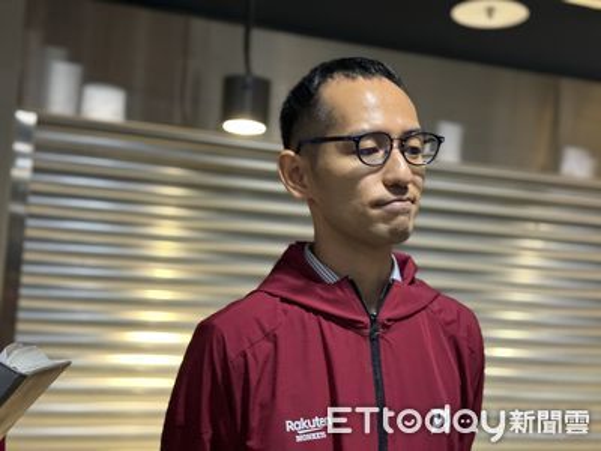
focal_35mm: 48
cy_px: 226
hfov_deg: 39.7
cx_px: 300
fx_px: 833
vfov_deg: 30.3
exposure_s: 1/40
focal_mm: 6.76
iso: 320
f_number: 1.78
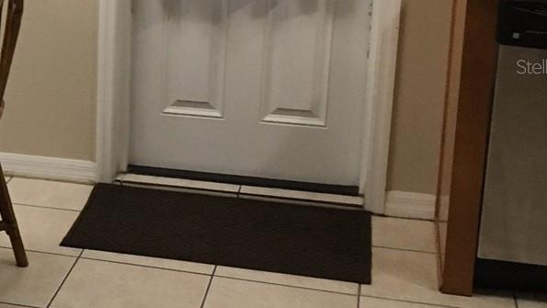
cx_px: -132
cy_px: 66
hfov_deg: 22.7
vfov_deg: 14.2
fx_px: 1233
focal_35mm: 85
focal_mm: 4.15
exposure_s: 1/30
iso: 125
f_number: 2.2
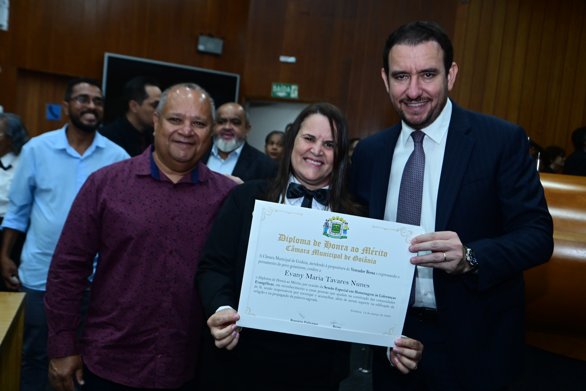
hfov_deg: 50.7
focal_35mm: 38
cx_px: 293
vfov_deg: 35.1
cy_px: 196
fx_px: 619
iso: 3200
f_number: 9
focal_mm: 38
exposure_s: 1/160
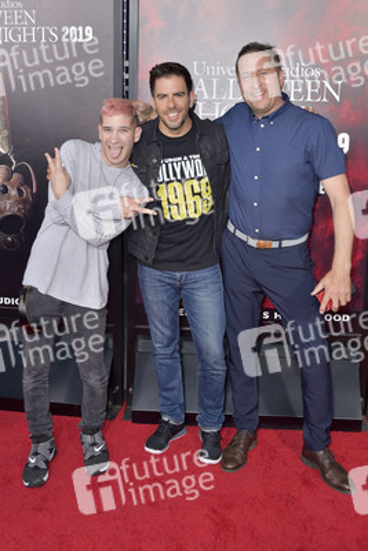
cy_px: 276
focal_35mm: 36
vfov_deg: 53.1
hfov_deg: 36.9
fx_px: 551
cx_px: 184
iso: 320
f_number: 7.1
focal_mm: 36
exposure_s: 1/250
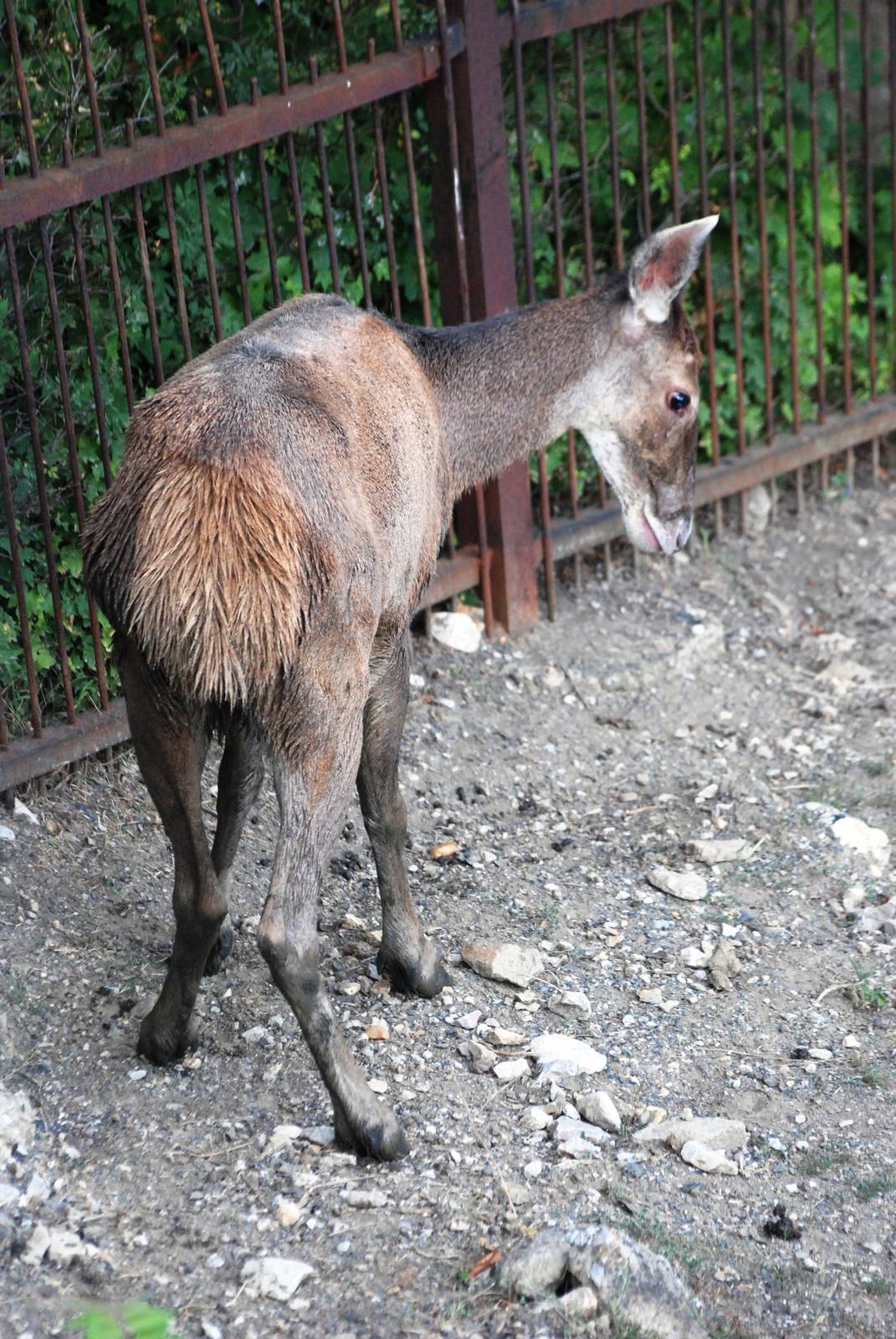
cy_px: 670
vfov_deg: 9.1
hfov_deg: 6.1
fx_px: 8376
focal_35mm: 225
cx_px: 448
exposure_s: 1/500
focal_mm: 150
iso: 1000
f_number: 4.5
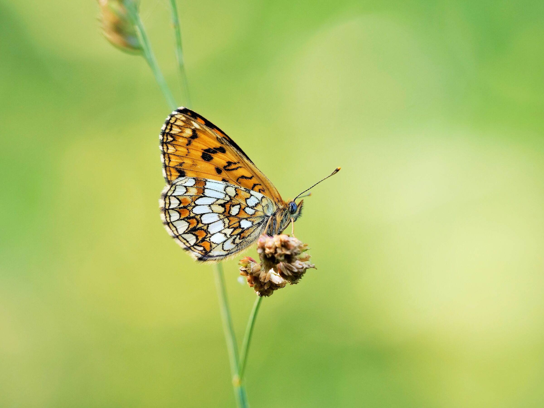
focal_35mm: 800
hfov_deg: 2.5
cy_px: 204
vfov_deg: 1.9
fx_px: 12572
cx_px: 272
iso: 800
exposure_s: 1/100
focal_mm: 400
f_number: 8
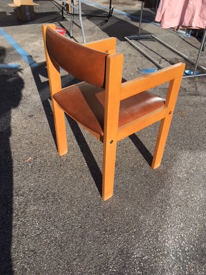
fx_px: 230
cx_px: 103
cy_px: 138
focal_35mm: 29
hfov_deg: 48.2
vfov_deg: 61.7
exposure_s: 1/1399
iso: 25
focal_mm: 4.15
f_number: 2.2
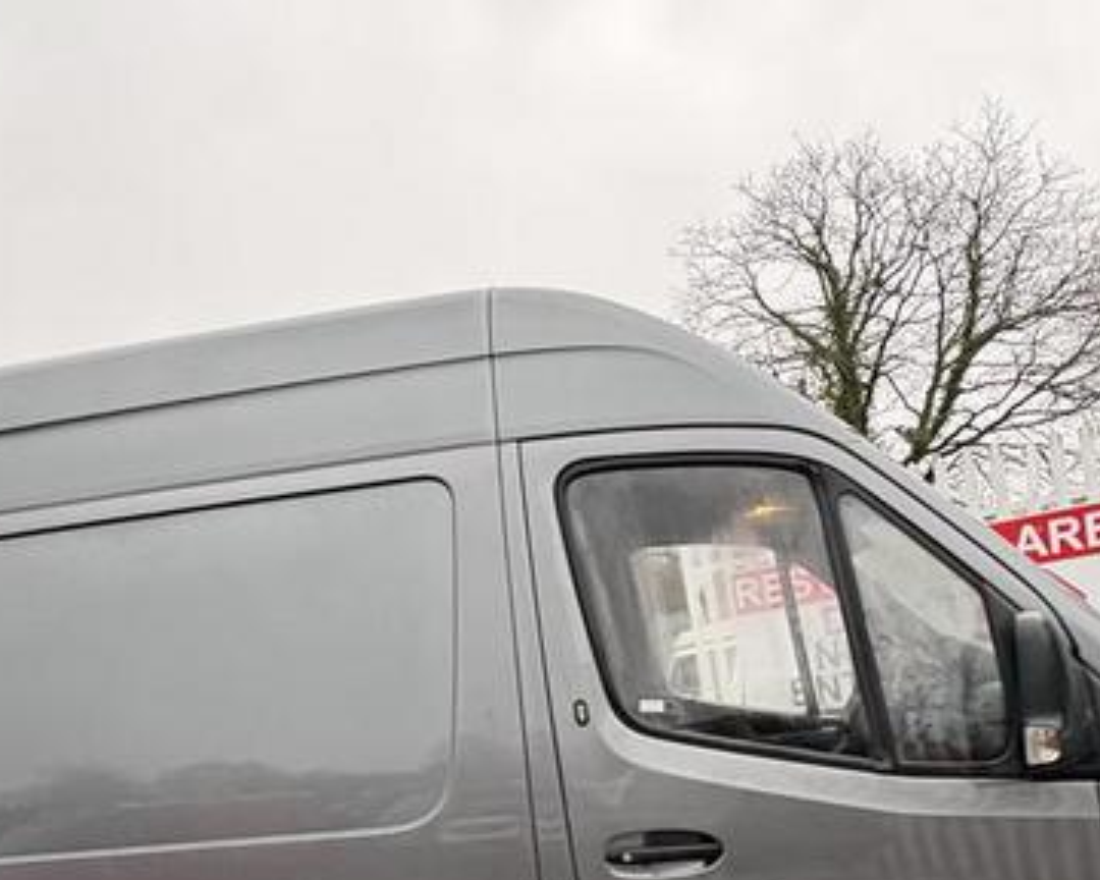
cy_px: 730
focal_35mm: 34
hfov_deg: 52.8
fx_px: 1107
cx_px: 541
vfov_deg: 41.1
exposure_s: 1/99
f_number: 2.2
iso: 125
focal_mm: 2.22
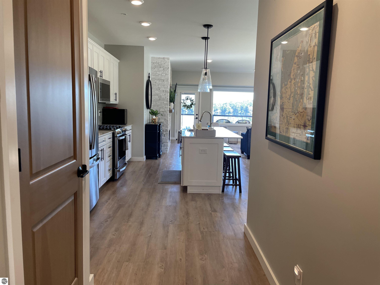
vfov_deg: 53.1
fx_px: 285
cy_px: 142
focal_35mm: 26
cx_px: 190
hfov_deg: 67.3
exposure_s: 1/120
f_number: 1.6
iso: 125
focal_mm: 4.2
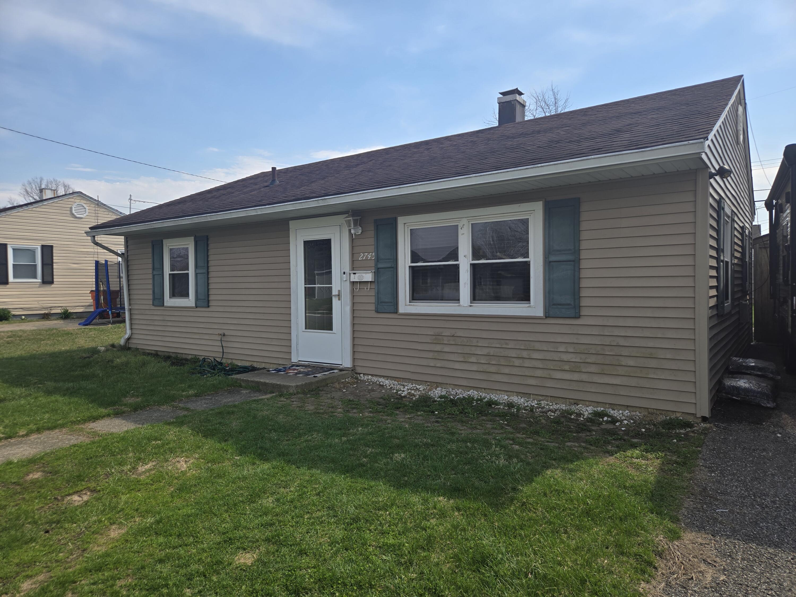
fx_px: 529
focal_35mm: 23
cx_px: 398
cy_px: 298
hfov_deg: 73.9
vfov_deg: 58.9
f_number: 1.8
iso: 25
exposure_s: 1/1654
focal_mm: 5.4
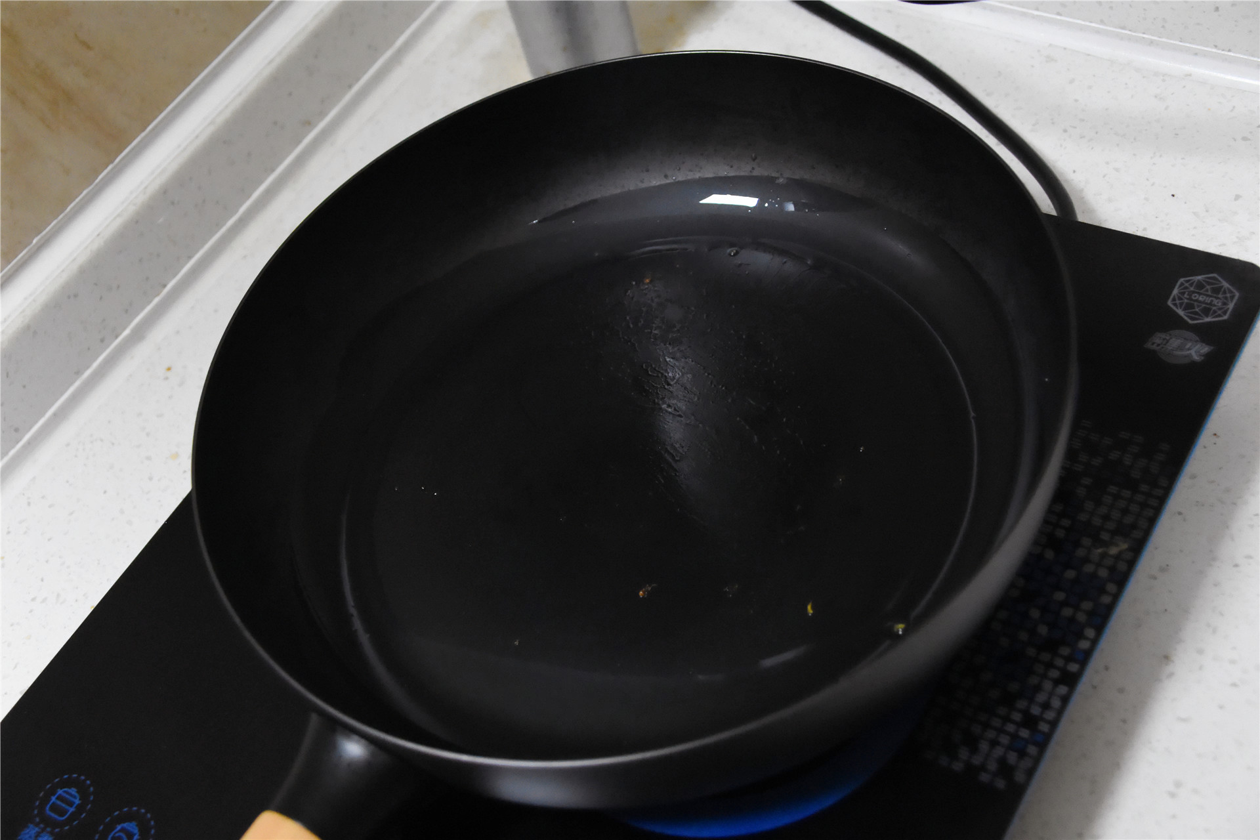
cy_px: 420
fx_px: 1785
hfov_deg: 38.9
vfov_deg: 26.5
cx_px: 630
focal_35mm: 51
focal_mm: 34
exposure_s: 1/100
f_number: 5.6
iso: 4000
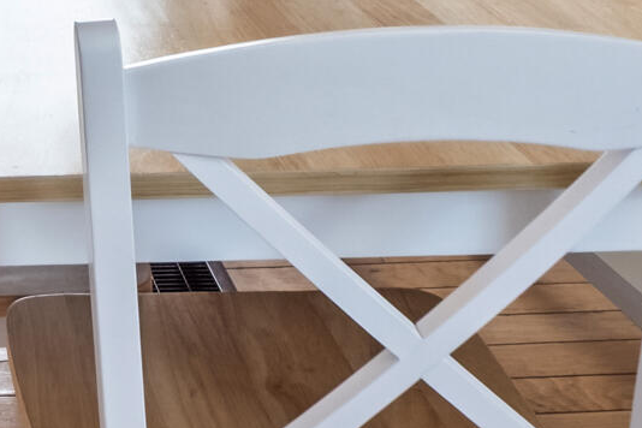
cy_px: -463
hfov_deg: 24.8
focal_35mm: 73
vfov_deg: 14.8
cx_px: -143
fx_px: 1302
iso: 500
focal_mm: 8.6
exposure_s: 1/8
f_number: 8
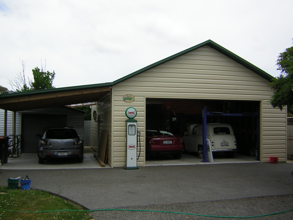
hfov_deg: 51.4
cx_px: 146
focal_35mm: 36
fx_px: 305
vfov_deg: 39.7
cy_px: 110
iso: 50
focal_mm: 4.7
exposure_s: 1/432
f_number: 5.2
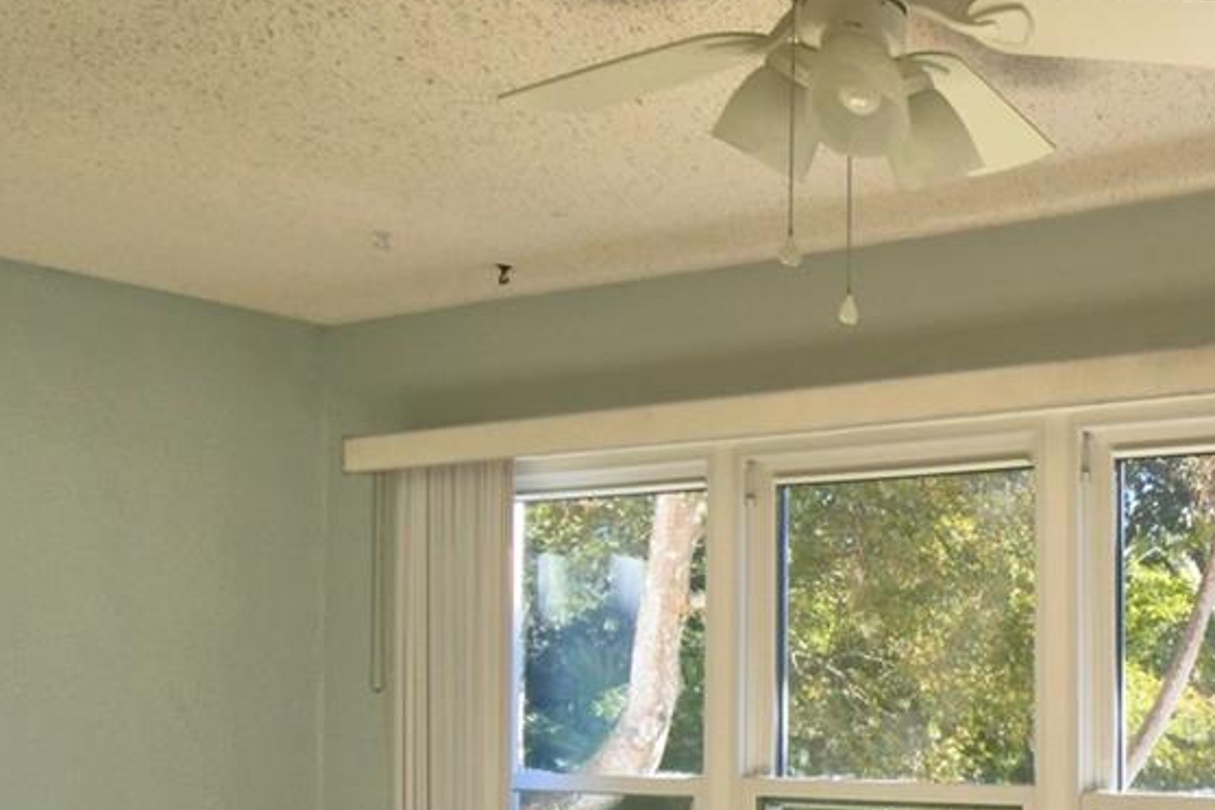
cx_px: 1492
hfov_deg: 35.0
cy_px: 710
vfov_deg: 30.0
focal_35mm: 43
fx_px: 1451
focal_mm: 10
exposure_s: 1/320
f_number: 4.5
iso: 200
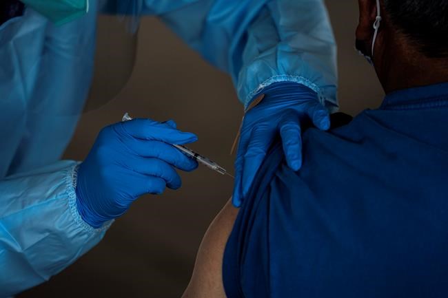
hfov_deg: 10.3
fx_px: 2488
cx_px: 224
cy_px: 149
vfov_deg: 6.9
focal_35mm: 200
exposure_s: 1/1250
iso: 640
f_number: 2.8
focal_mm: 200
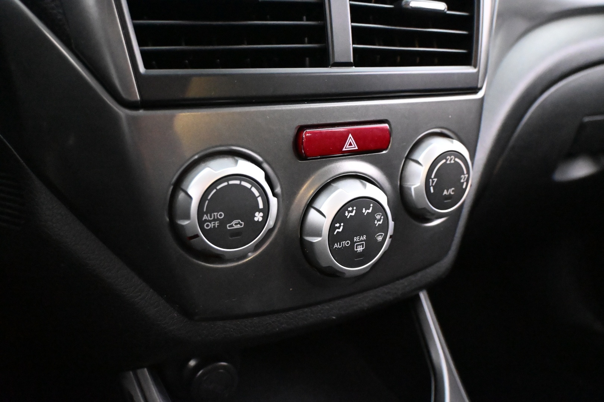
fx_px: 516
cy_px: 201
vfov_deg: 42.6
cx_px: 302
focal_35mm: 31
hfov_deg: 60.7
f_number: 3.8
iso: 12800
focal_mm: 20.5
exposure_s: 1/30
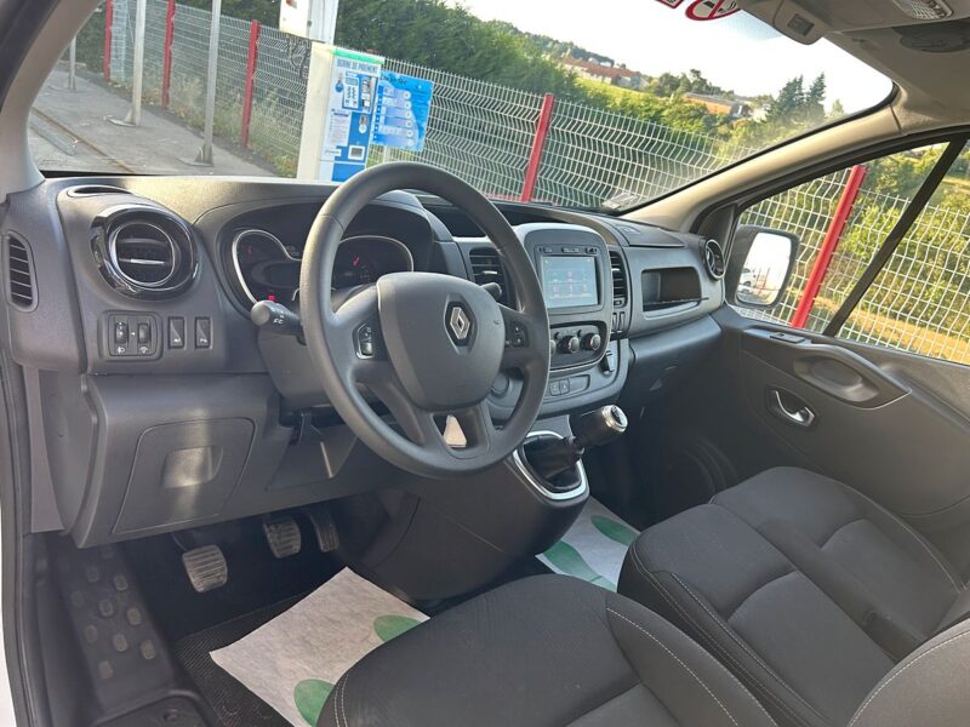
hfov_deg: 67.3
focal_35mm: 26
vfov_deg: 53.1
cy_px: 364
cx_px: 485
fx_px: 729
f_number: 1.5
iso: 40
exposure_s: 1/121
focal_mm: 5.7
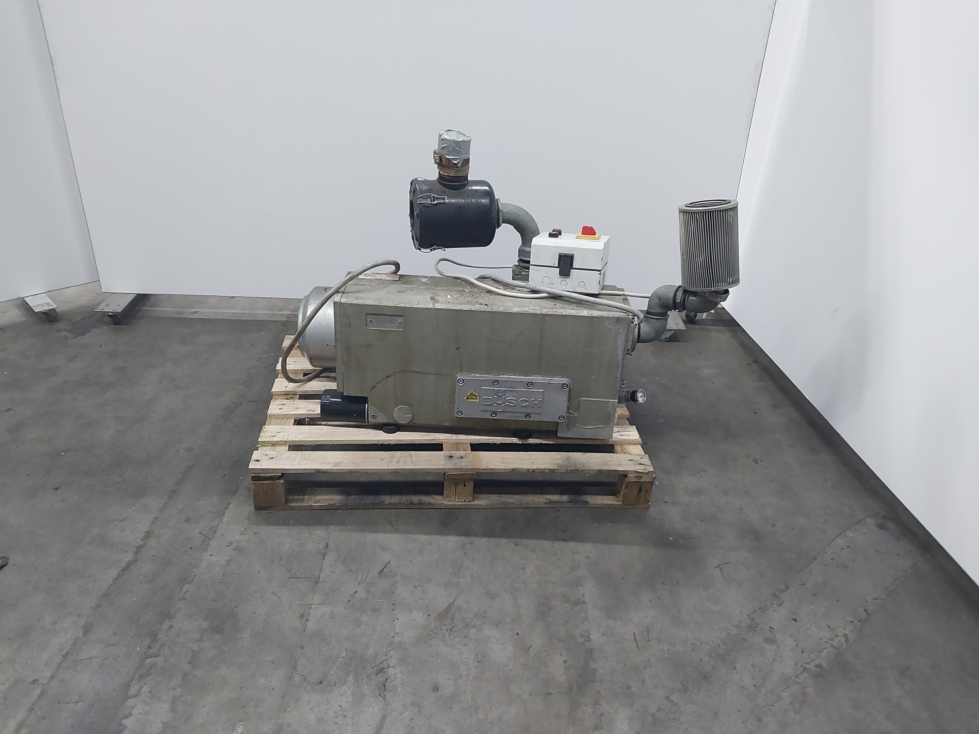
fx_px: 764
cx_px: 490
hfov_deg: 65.3
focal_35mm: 27
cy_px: 367
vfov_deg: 51.4
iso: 400
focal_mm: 4
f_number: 1.8
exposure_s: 1/50
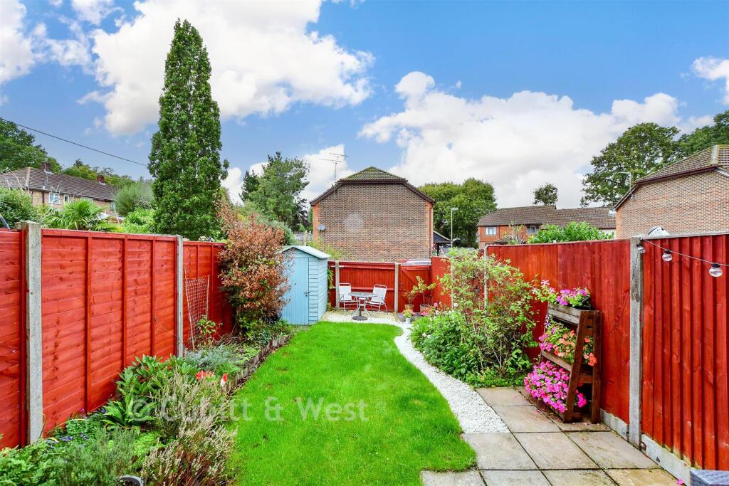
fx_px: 304
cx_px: 364
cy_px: 243
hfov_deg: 100.4
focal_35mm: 15
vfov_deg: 77.3
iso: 500
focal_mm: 10
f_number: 8
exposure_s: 1/125
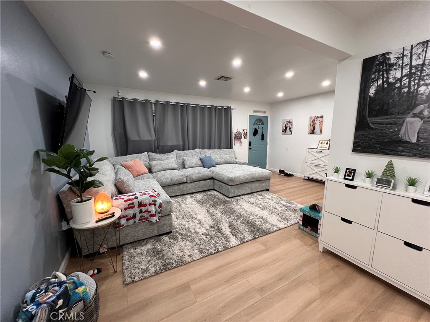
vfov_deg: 89.9
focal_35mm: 13
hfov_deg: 106.2
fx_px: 161
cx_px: 215
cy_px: 161
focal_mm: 1.57
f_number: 1.8
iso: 200
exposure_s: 1/60
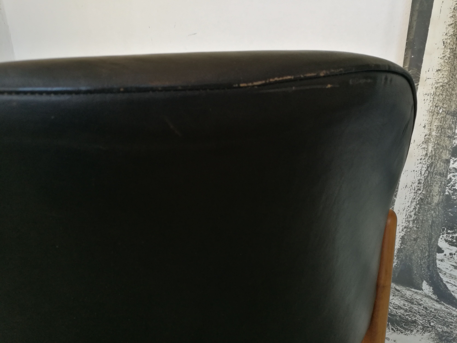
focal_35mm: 27
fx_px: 356
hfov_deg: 65.3
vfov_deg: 51.4
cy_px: 172
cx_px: 228
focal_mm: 4.5
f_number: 2.2
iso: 160
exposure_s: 1/50
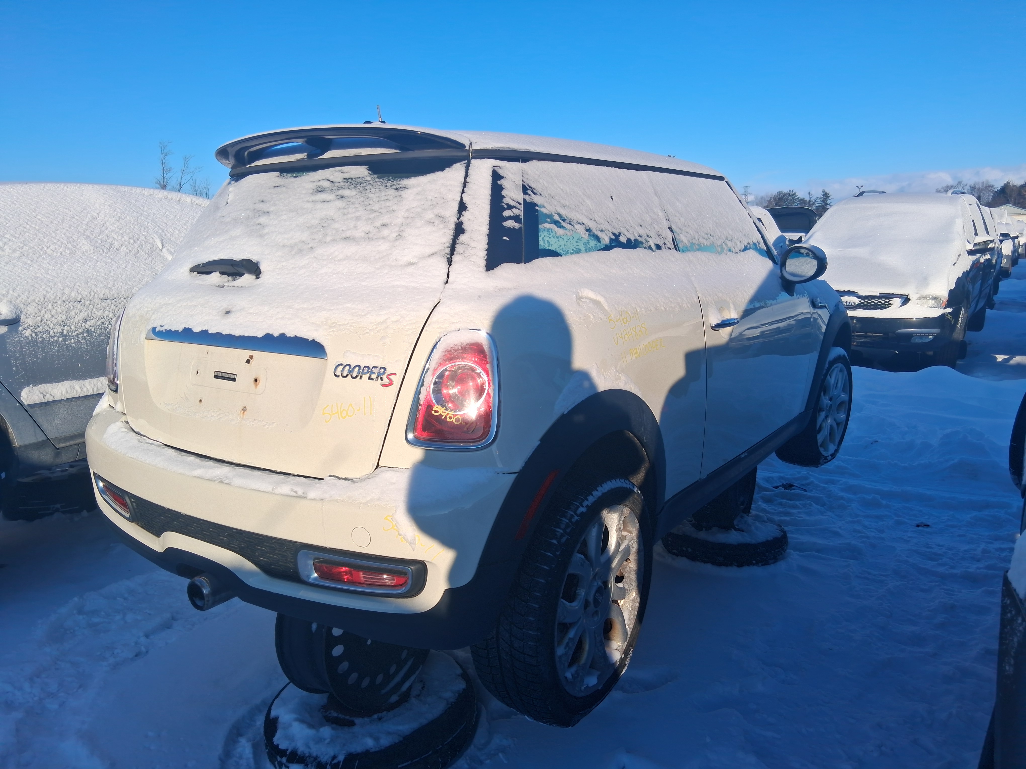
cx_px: 513
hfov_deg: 67.3
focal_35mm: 26
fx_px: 771
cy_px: 384
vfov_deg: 53.1
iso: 25
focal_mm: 3.98
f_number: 1.8
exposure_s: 1/664
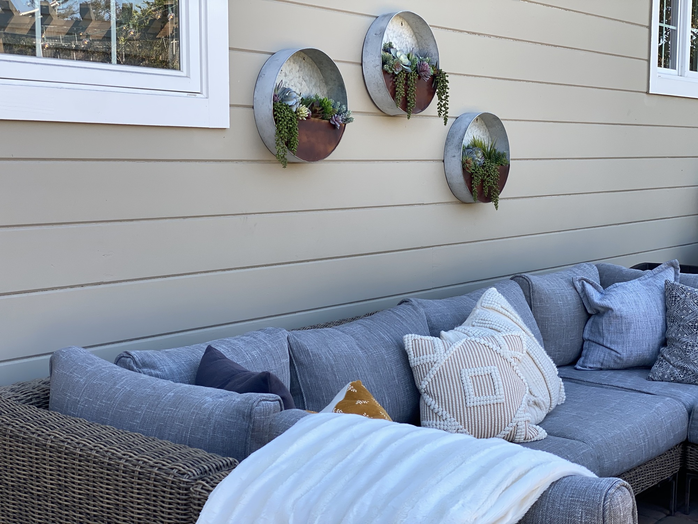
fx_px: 1049
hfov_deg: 36.8
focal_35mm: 52
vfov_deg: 28.0
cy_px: 262
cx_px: 349
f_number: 2
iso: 20
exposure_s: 1/187
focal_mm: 6
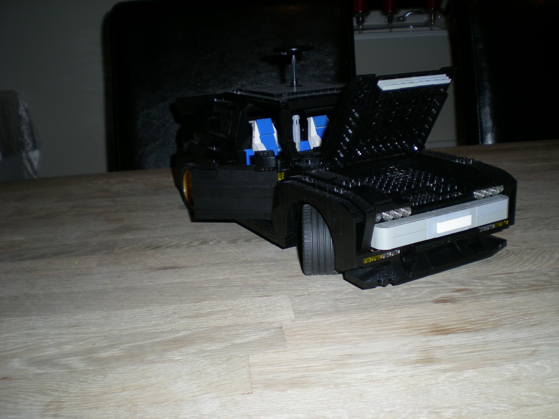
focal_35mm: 38
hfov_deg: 49.0
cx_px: 280
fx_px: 614
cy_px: 210
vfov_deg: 37.7
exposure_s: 1/60
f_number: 3.1
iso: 50
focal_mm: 6.3
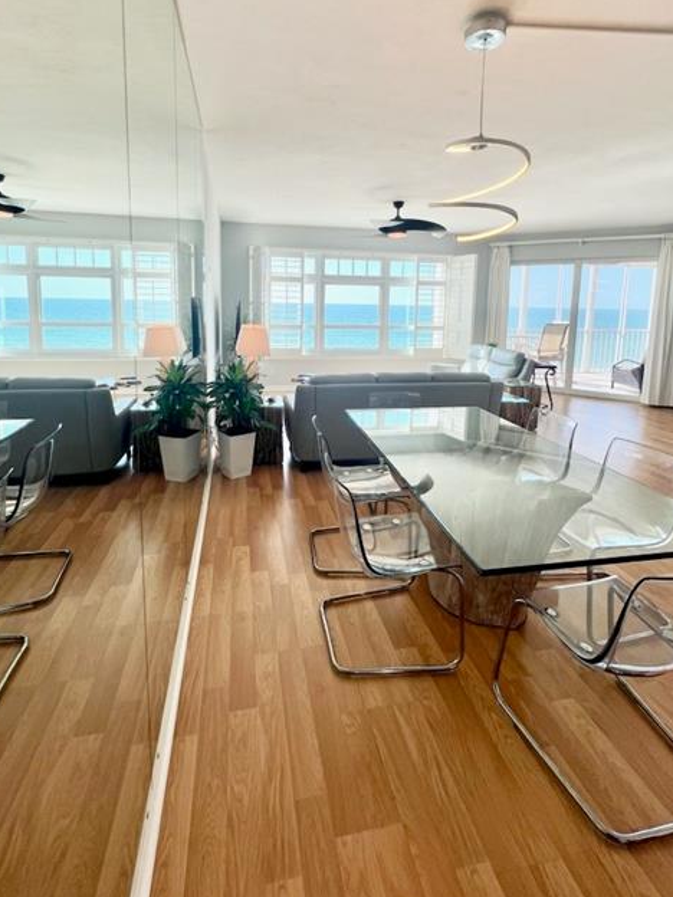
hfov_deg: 78.1
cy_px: 361
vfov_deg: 93.3
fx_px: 415
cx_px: 328
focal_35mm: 16
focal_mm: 1.57
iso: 32
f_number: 1.8
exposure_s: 1/228
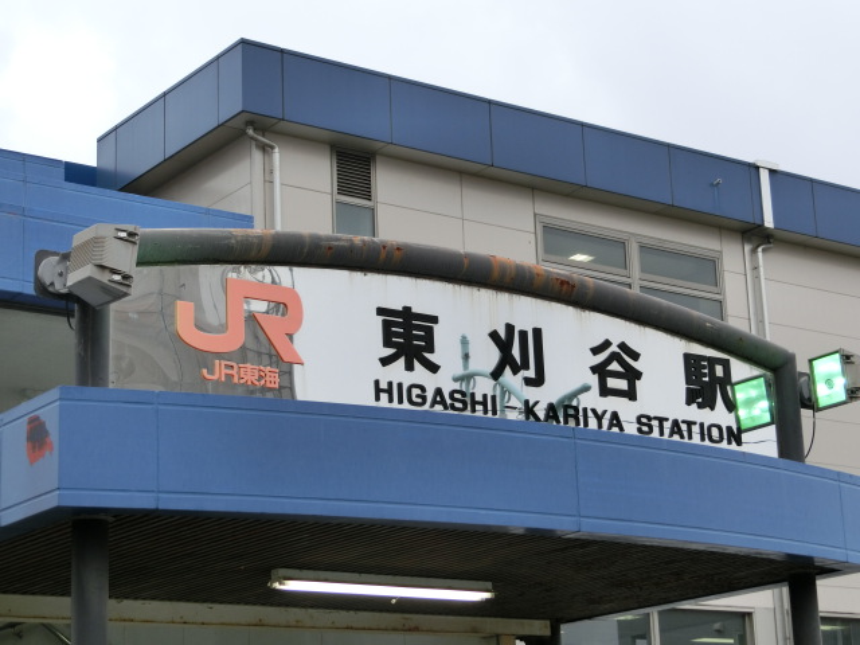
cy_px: 322
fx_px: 1988
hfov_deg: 24.4
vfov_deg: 18.4
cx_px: 430
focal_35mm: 80
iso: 100
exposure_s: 1/125
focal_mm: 14.3
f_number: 5.4
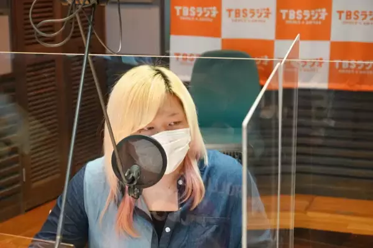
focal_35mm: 74
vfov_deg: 18.4
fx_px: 767
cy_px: 124
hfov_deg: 27.3
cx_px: 186
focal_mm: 27.24
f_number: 3.5
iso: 2500
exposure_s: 1/80
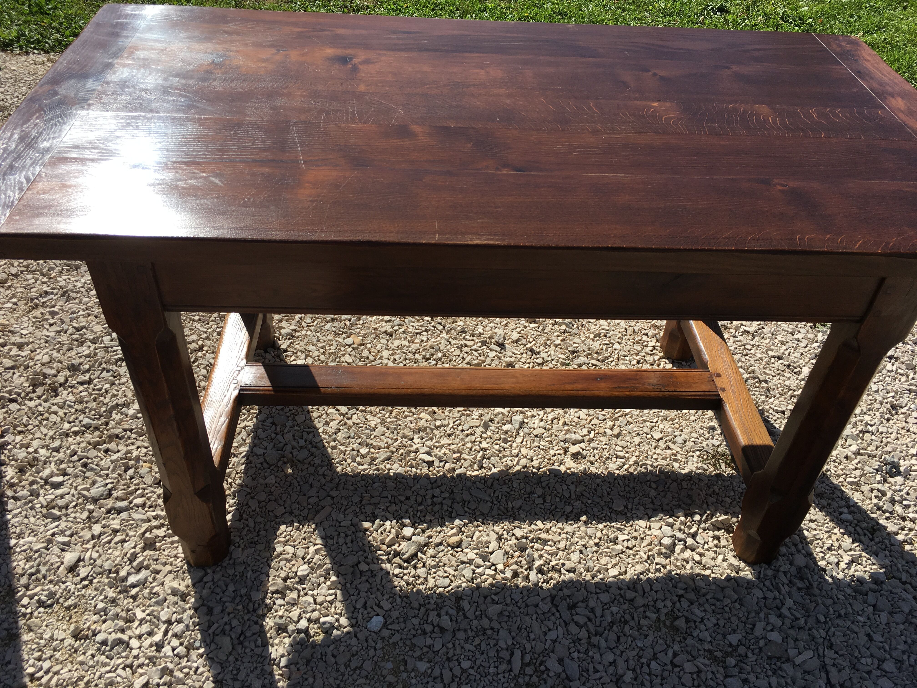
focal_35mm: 29
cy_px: 344
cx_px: 458
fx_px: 768
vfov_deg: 48.2
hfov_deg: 61.7
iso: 25
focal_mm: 4.15
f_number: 2.2
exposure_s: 1/1832
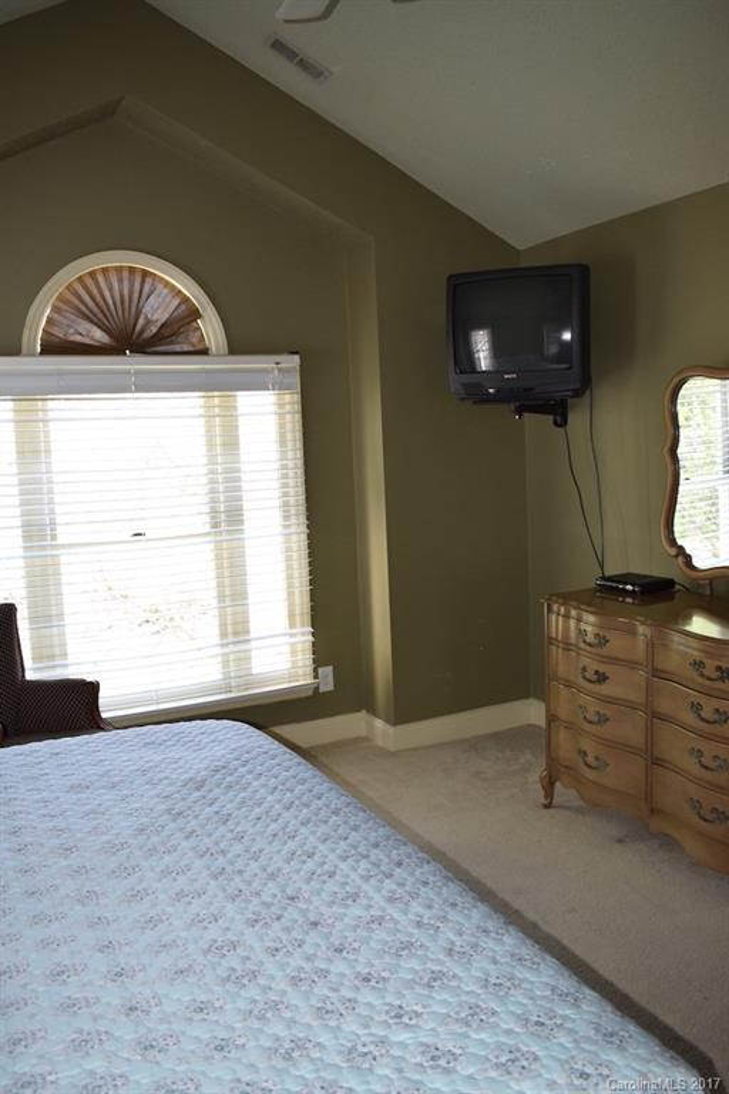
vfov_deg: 61.9
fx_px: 911
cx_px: 364
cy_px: 547
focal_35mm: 30
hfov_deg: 43.6
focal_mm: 20
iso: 800
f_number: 5.6
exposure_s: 1/125
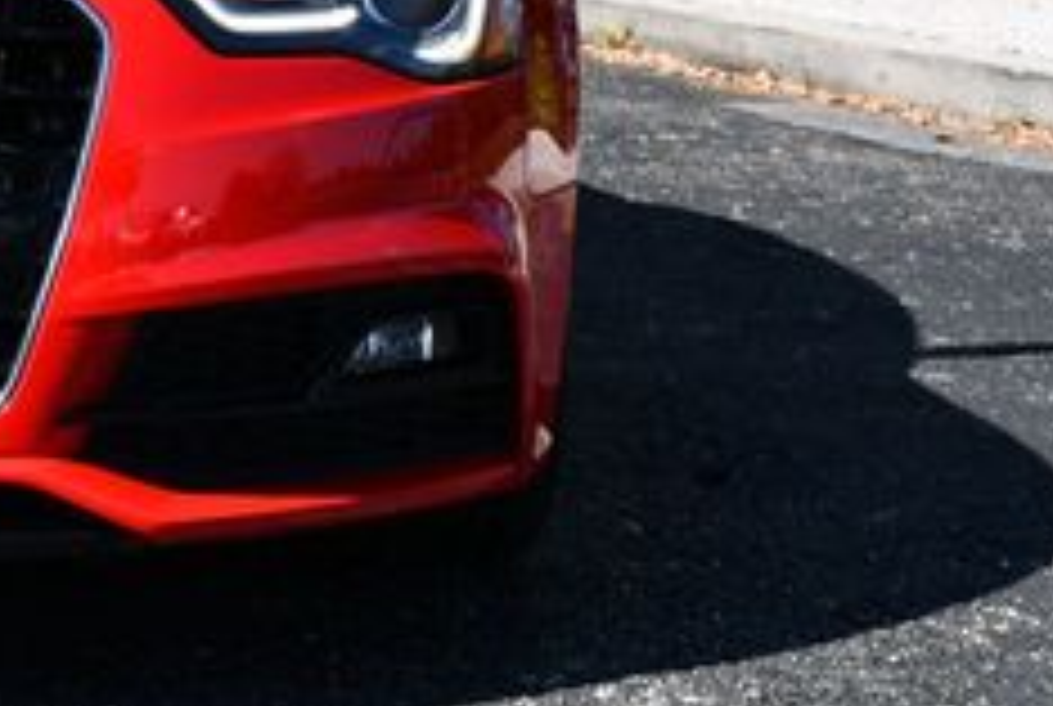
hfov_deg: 12.2
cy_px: -94
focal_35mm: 164
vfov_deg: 8.3
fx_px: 4806
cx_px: -288
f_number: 8
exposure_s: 1/250
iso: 100
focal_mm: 30
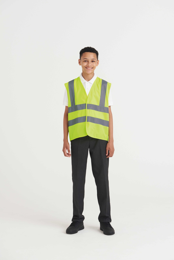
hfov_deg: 21.9
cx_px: 87
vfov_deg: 32.4
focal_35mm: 62
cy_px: 130
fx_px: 449
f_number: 9
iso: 250
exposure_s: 1/160
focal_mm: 62
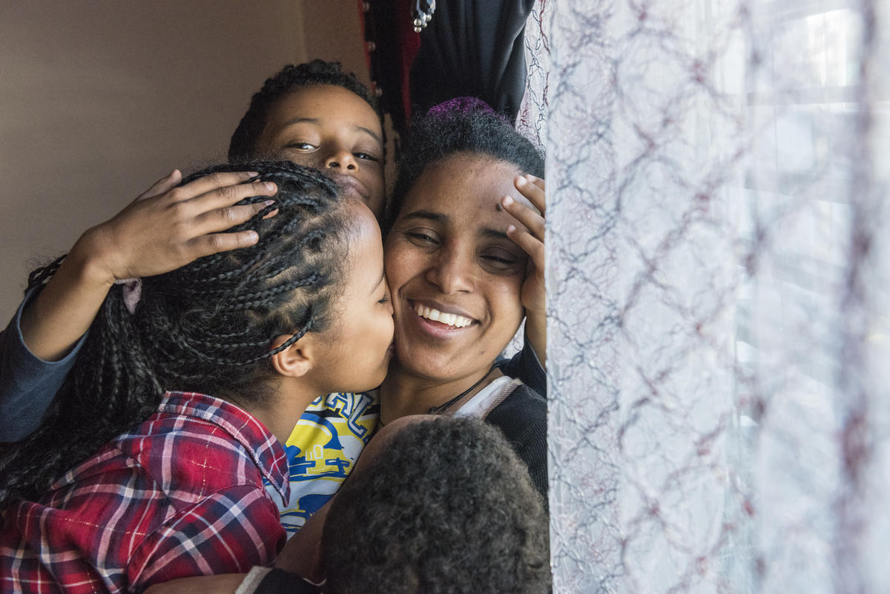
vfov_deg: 30.5
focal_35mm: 44
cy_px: 297
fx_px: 1088
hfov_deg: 44.5
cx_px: 445
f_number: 6.3
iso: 2500
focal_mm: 44
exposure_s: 1/160
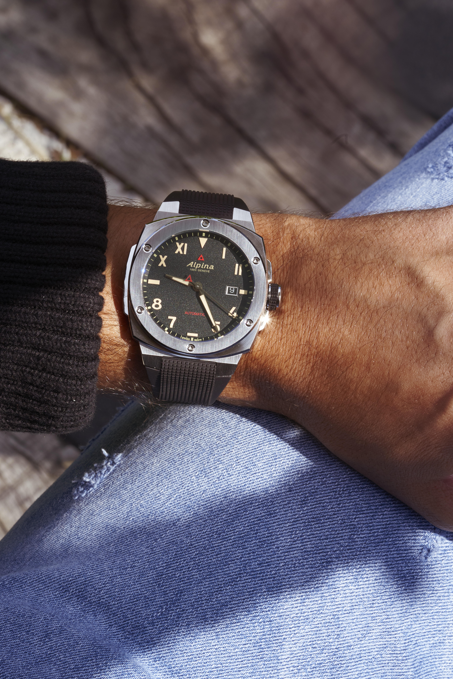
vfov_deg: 19.8
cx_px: 203
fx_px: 1944
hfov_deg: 13.3
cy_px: 327
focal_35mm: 103
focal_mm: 90
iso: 640
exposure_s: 1/160
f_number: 18
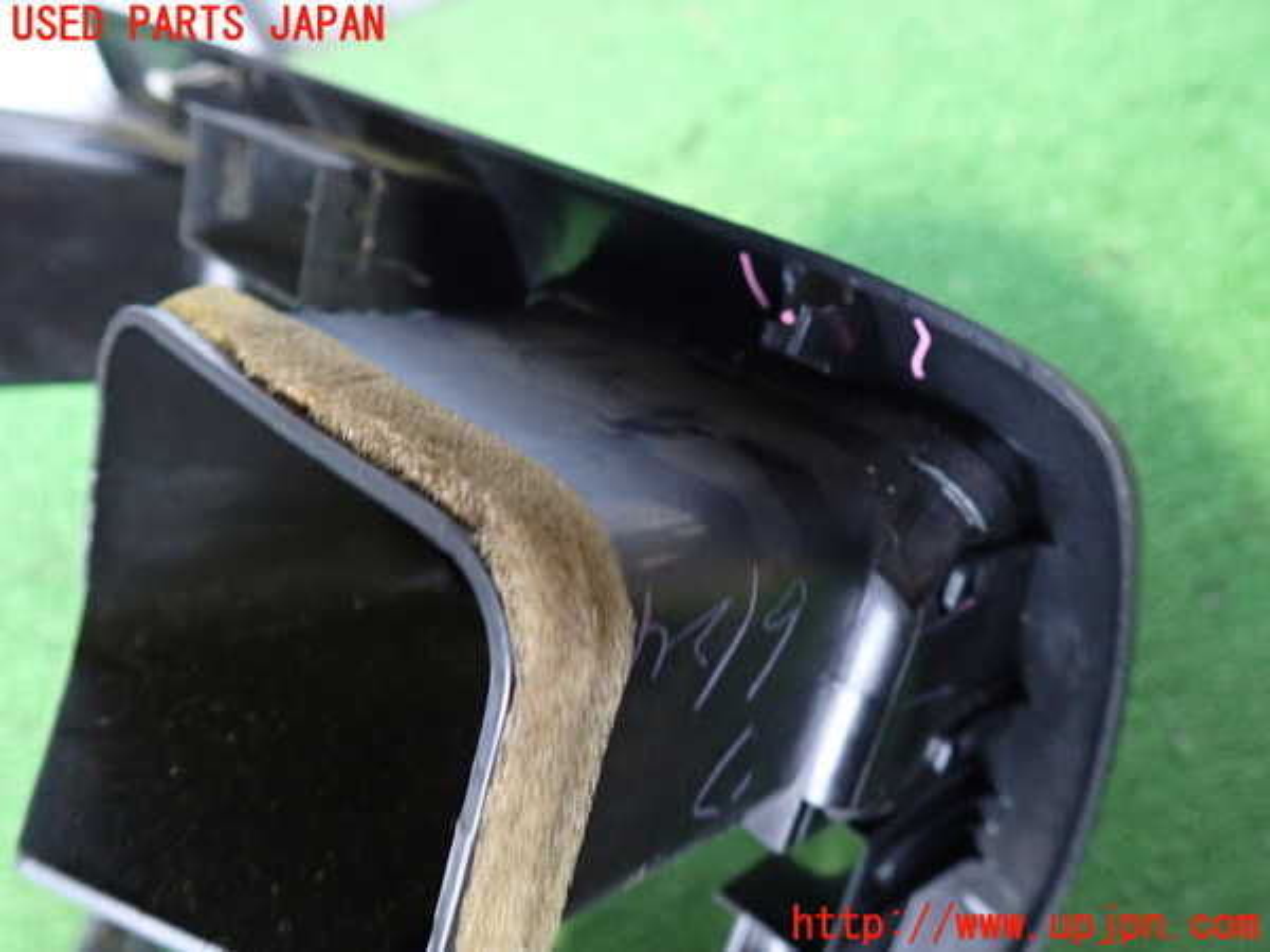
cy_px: 476
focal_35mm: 28
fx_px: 1027
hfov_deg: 63.4
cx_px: 635
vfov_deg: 49.7
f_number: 2.2
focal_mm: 5.05
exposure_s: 1/13
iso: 800
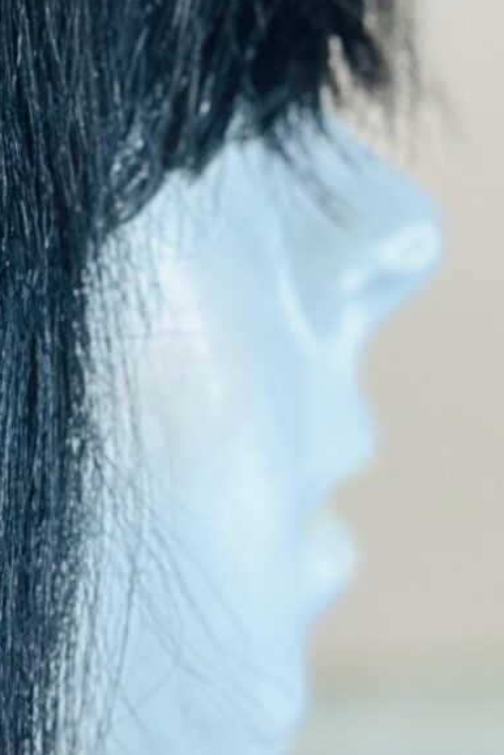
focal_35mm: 221
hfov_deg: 6.1
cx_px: -457
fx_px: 4635
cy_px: 29
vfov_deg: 9.3
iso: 80
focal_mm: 6.86
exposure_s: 1/100
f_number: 1.78
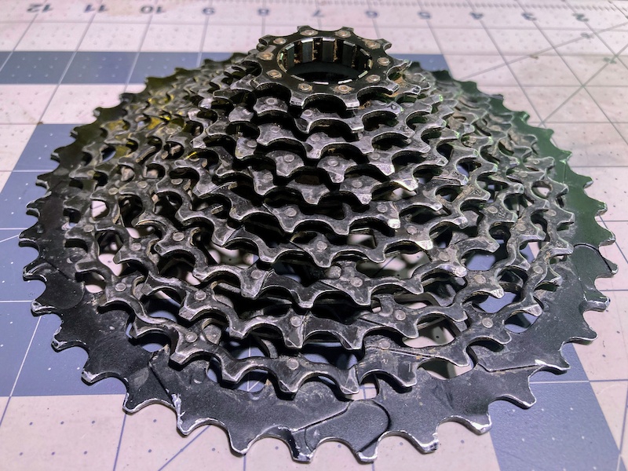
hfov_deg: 63.4
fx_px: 508
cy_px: 236
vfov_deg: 49.7
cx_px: 314
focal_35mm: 28
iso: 125
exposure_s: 1/60
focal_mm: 3.99
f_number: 1.8
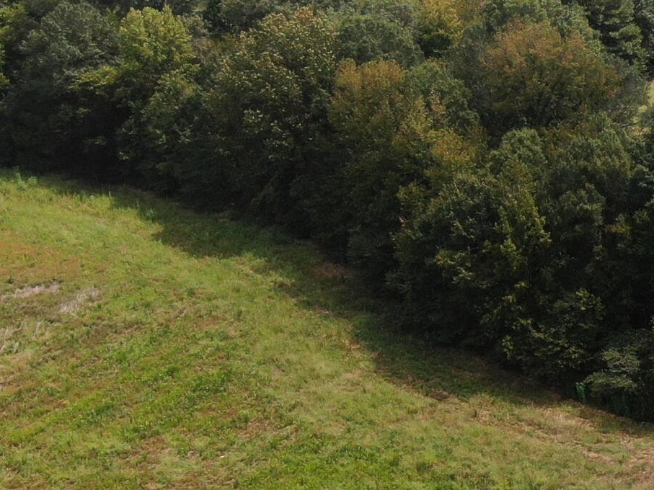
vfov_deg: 17.1
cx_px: 680
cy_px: 132
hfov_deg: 21.8
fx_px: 1625
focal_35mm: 86
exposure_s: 1/1000
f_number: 2.9
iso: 100
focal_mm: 4.68
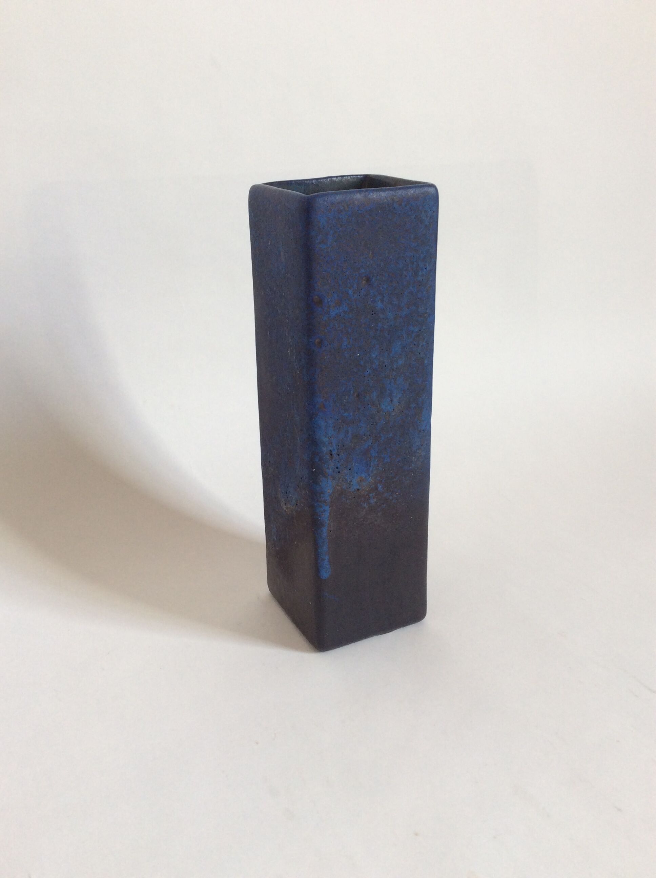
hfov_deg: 44.1
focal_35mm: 32
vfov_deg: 56.9
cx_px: 328
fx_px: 811
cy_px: 439
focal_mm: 3.3
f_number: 2.4
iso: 40
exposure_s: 1/50
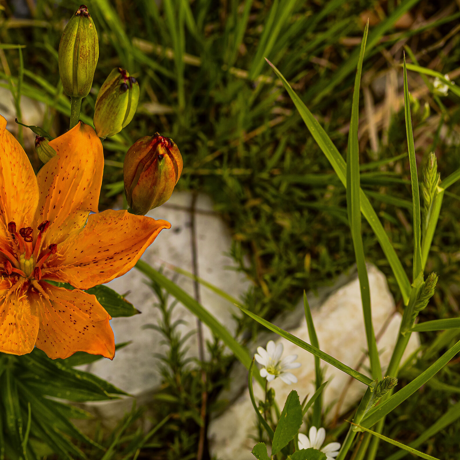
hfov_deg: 8.7
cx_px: 118
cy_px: 229
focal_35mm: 202
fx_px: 3032
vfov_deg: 8.7
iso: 200
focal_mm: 105
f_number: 11
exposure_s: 1/160
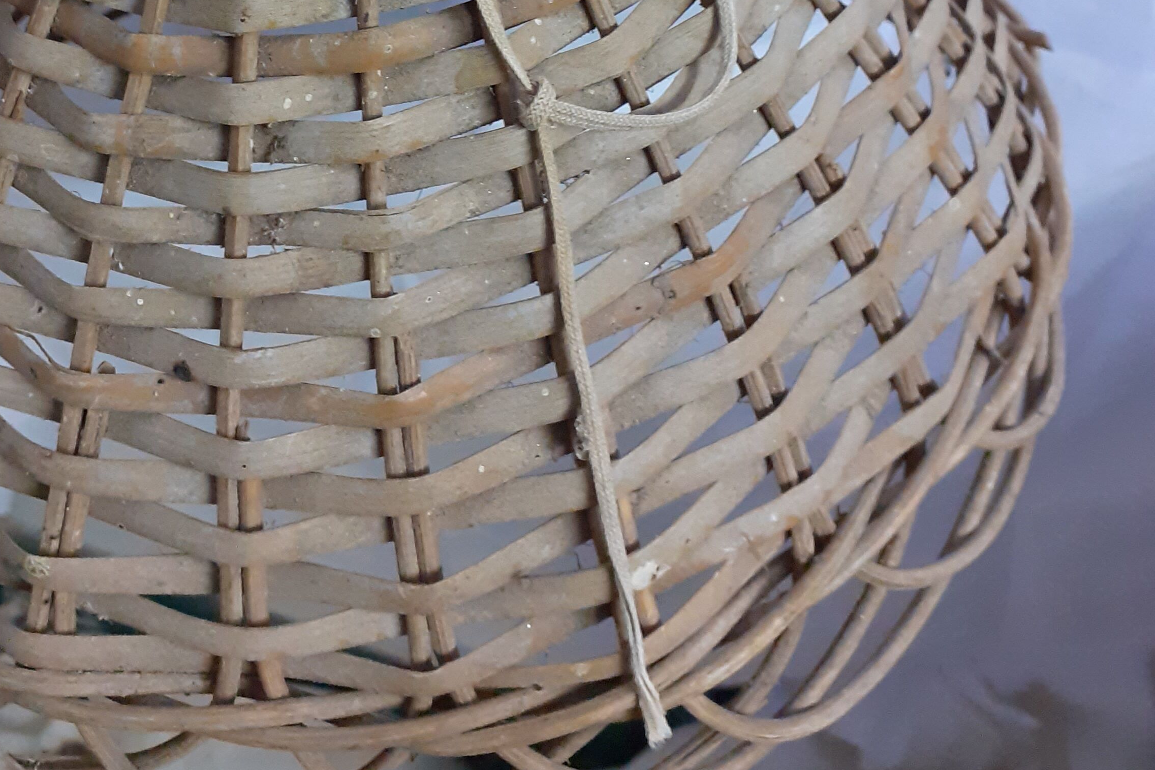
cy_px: -161
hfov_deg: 38.8
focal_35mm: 51
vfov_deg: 24.0
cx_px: 519
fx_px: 1636
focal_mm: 3.6
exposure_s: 1/50
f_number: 1.9
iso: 250
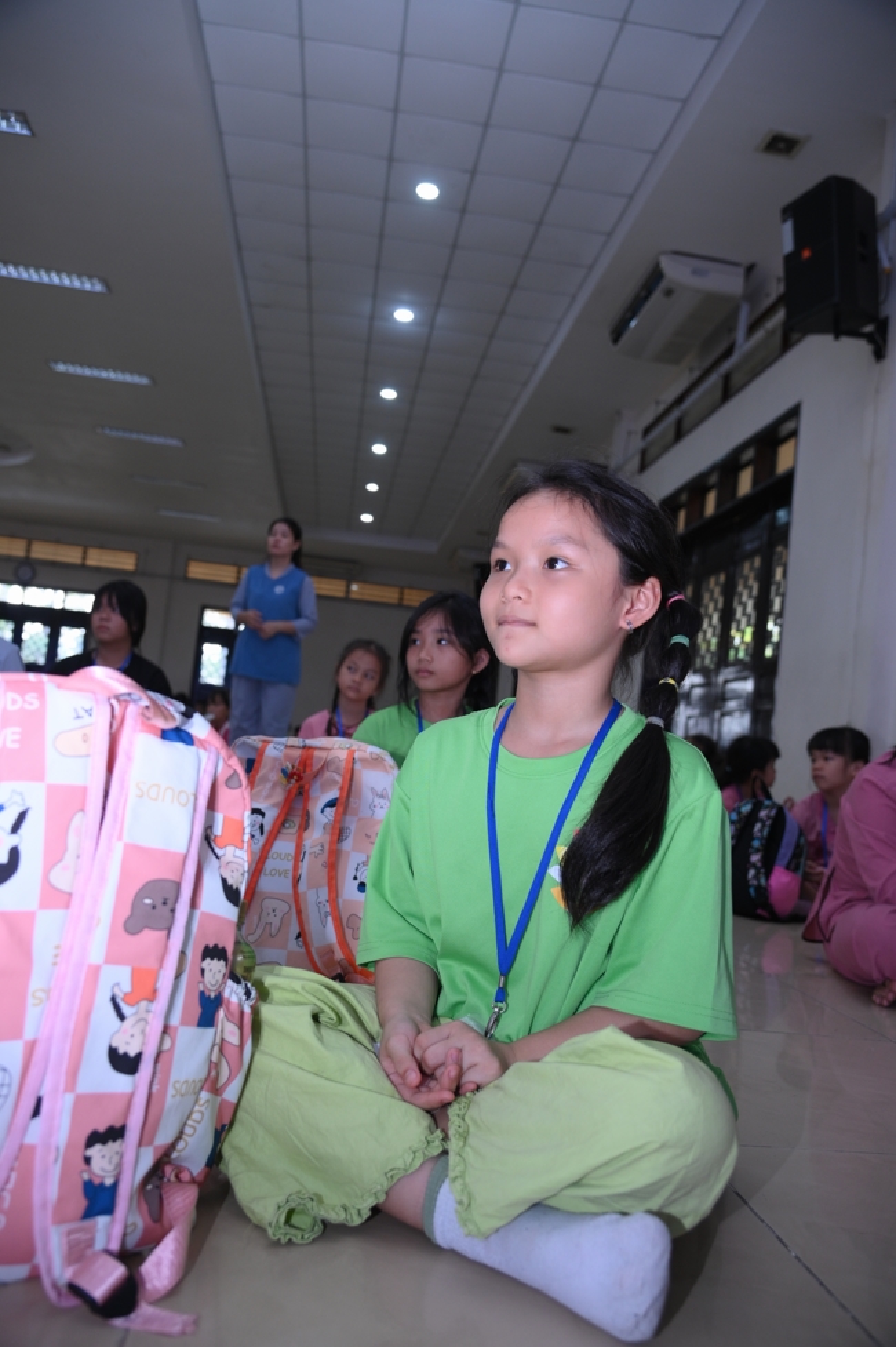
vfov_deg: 62.0
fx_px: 1122
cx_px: 448
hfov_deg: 43.5
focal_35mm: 30
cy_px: 674
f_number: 4
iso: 800
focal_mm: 30
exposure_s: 1/160
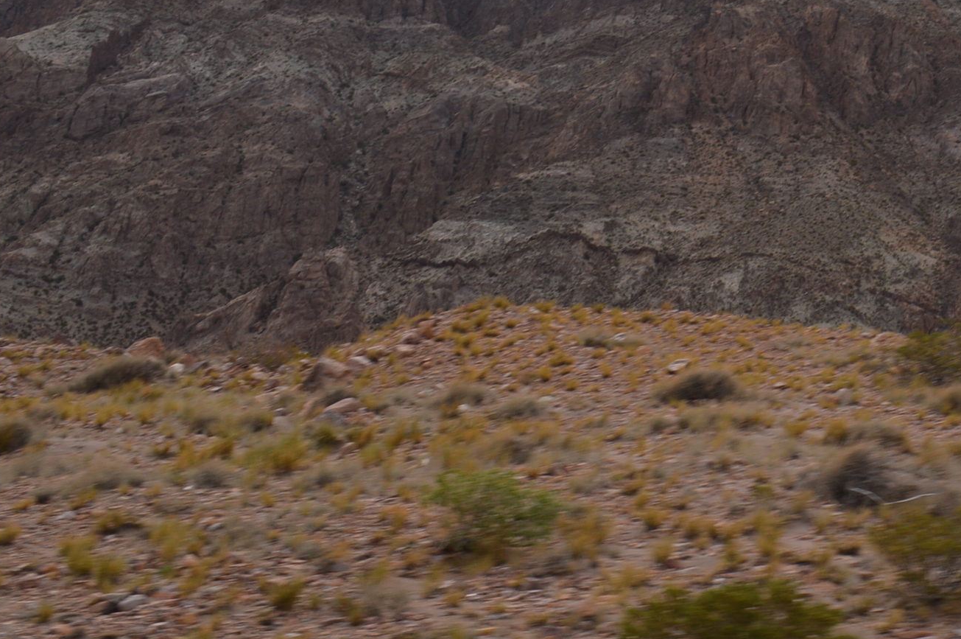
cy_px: 61
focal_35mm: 83
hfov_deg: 23.1
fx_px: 2213
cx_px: 1050
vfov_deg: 16.2
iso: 100
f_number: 9
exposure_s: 1/320
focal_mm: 24
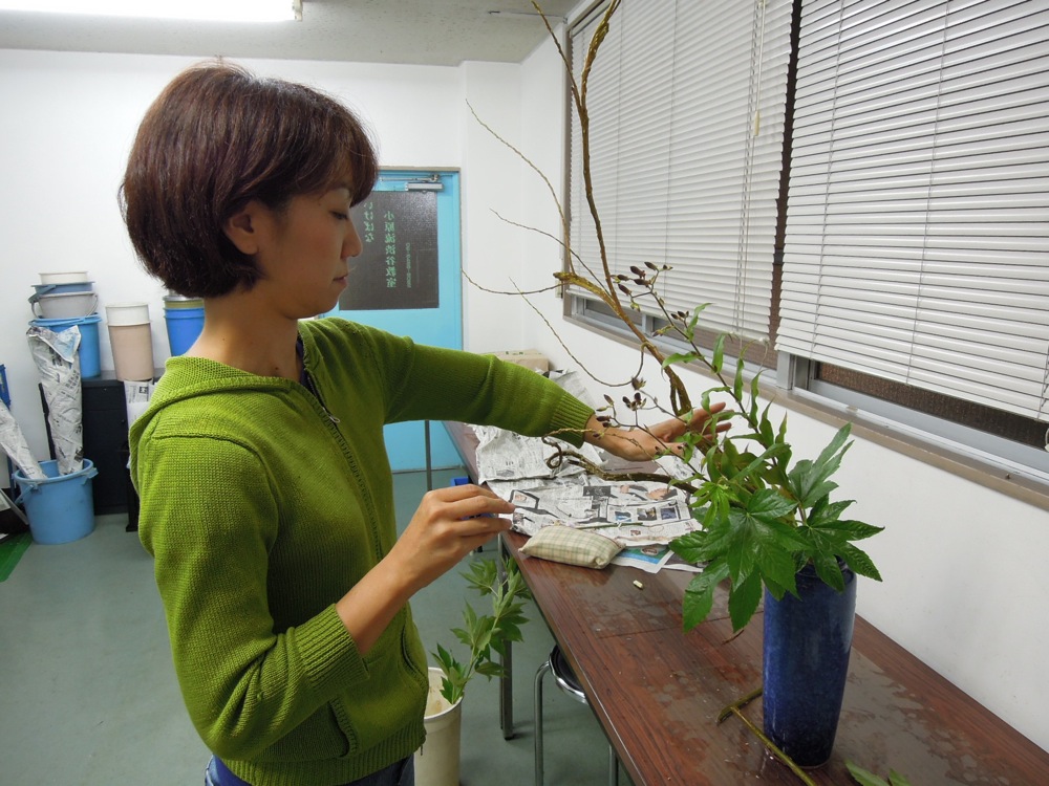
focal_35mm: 24
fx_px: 727
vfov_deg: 56.8
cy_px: 393
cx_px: 524
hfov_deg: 71.6
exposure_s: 1/30
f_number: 2.8
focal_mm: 4.3
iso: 180
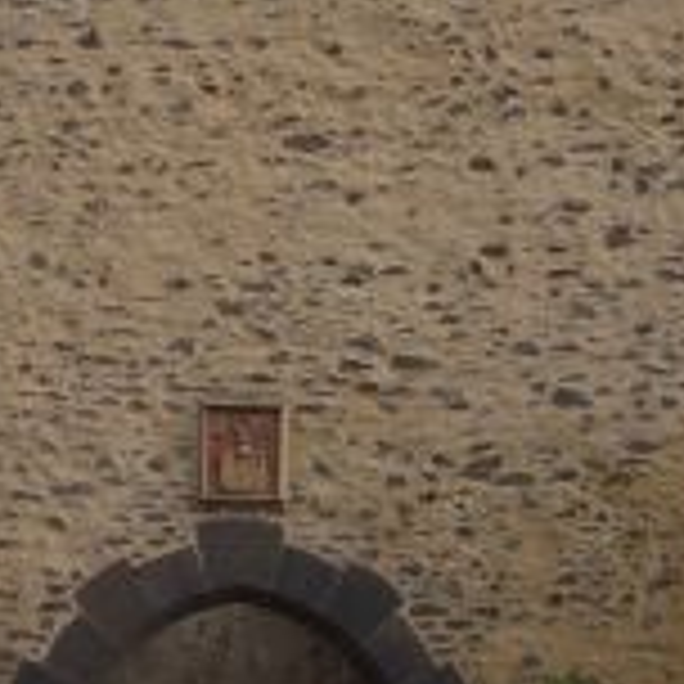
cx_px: 238
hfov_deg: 12.2
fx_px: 3197
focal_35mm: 143
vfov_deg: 12.1
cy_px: 32
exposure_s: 1/250
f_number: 4.6
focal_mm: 6.8
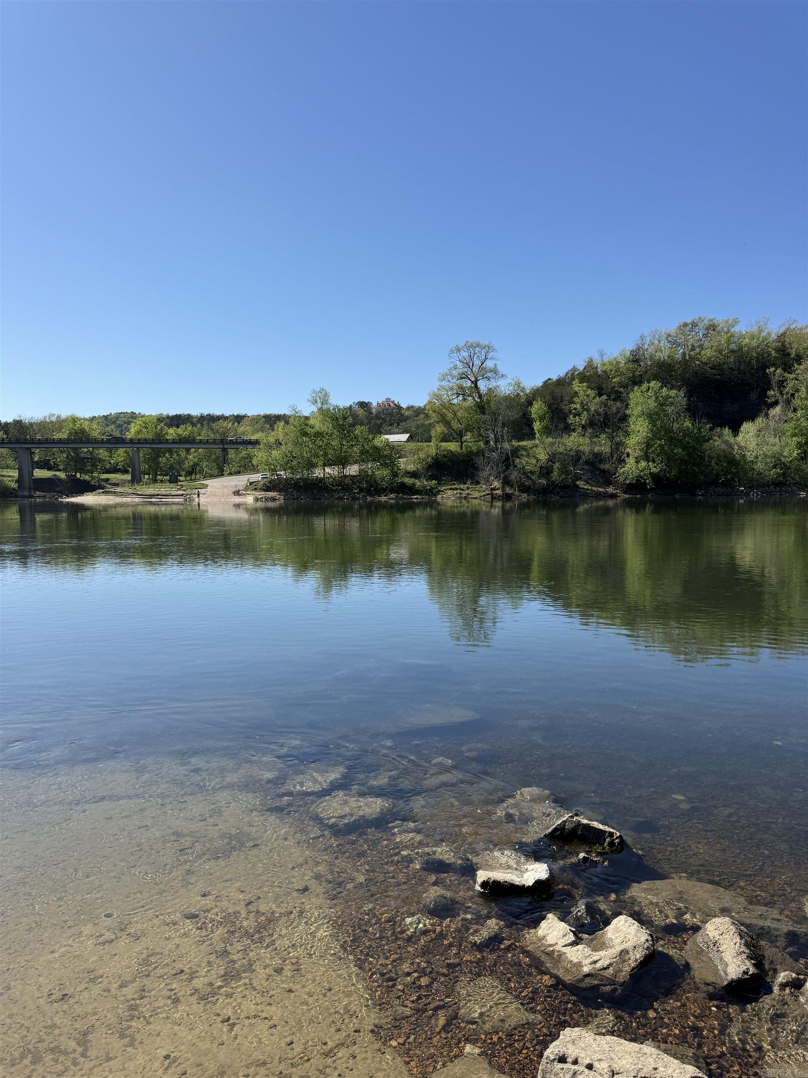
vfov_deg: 71.6
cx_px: 404
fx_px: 747
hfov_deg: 56.8
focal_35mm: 24
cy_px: 539
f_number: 1.78
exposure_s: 1/4975
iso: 80
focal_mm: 6.76
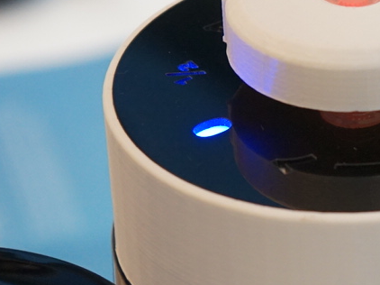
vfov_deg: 6.6
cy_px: 84
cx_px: 449
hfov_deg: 8.7
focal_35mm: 225
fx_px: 2469
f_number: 5.6
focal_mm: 61
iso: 1600
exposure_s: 1/160
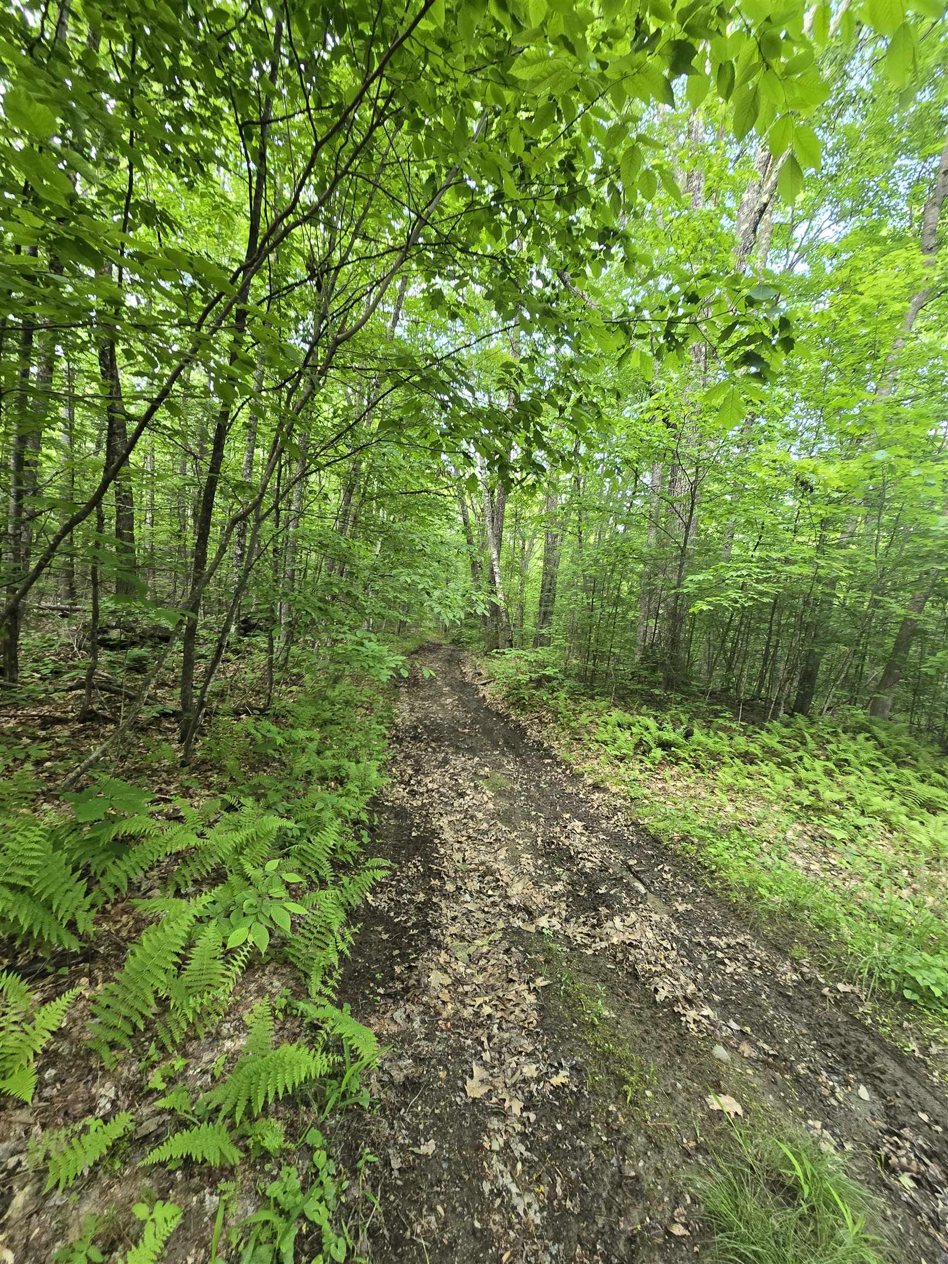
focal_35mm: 13
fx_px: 475
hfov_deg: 89.9
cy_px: 632
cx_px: 474
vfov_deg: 106.2
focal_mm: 2.2
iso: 125
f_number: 2.2
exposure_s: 1/60
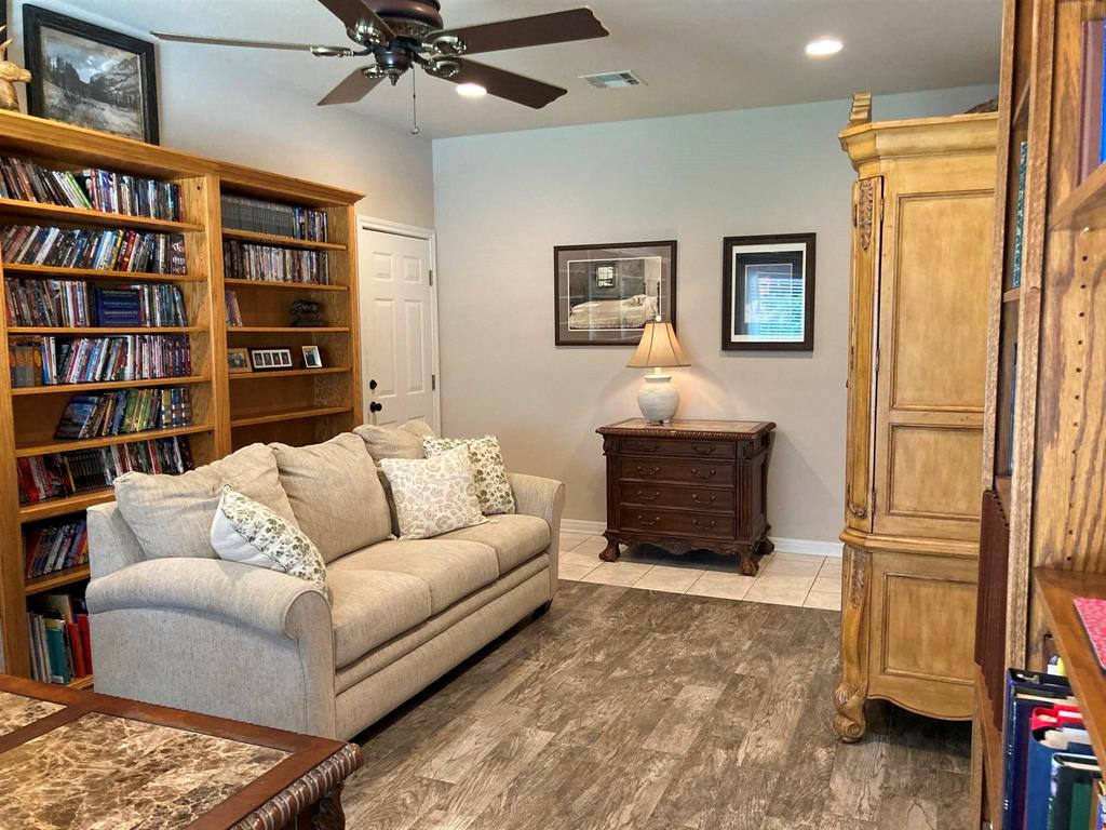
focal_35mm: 28
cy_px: 415
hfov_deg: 63.4
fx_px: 895
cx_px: 553
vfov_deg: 49.7
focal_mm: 3.99
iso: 250
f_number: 1.8
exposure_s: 1/60
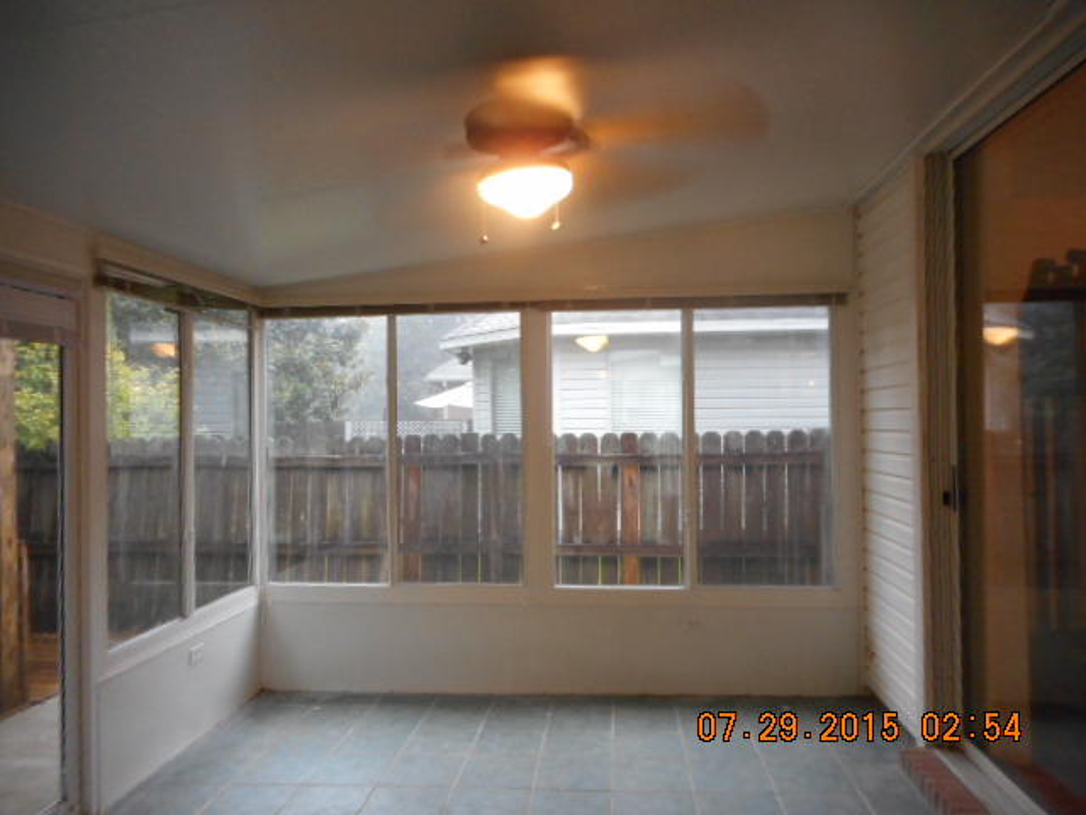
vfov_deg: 54.9
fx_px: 784
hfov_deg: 69.4
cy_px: 408
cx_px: 543
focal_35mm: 25
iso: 400
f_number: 3.7
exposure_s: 1/25
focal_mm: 4.5
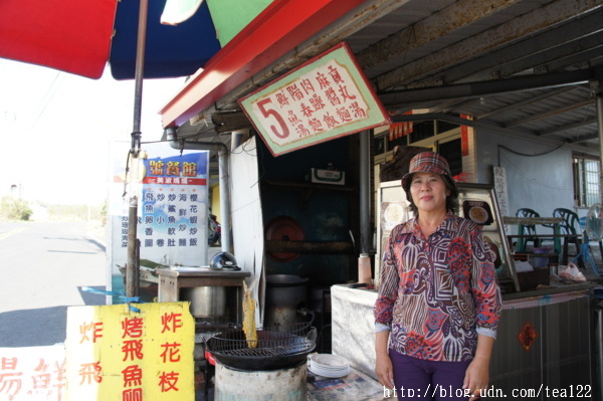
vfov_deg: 47.9
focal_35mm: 27
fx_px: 452
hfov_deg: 67.4
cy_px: 200
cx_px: 302
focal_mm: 18
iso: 200
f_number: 4.5
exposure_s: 1/160
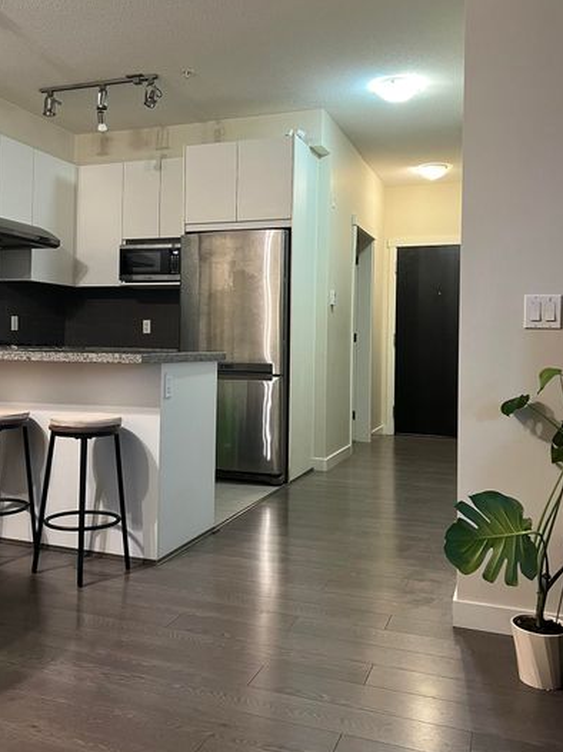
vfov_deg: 55.2
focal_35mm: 33
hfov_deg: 42.8
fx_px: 716
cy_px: 325
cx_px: 239
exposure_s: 1/60
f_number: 1.5
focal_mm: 5.7
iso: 320
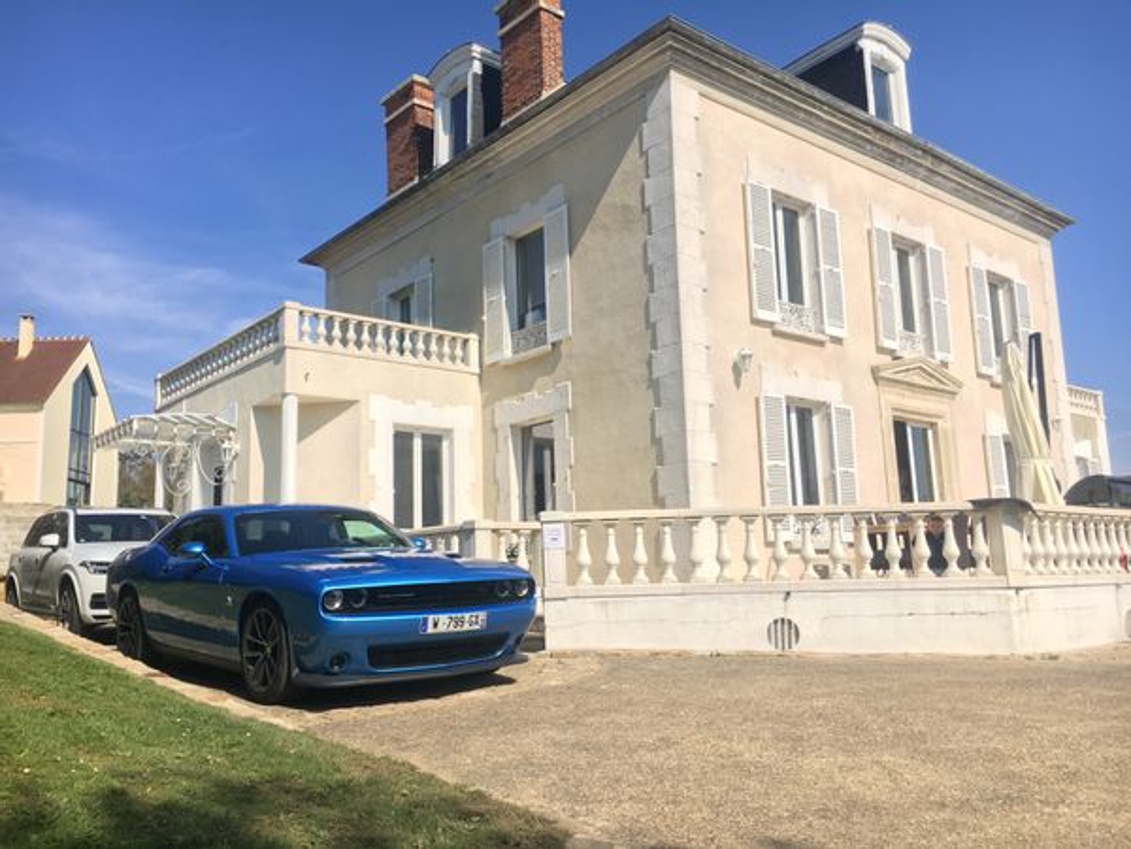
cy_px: 424
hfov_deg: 61.7
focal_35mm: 29
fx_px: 948
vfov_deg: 48.2
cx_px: 566
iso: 25
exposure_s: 1/1350
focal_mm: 4.15
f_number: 2.2
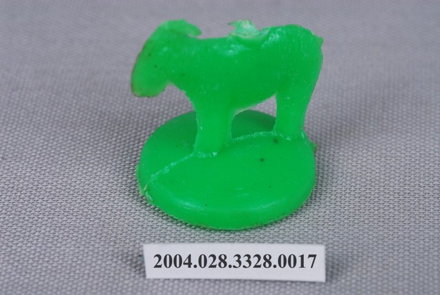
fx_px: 1101
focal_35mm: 90
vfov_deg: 15.2
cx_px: 220
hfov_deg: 22.6
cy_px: 148
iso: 100
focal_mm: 60
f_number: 25
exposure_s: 1/125
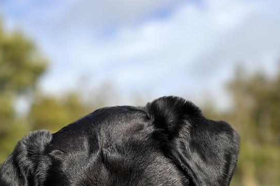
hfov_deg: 30.4
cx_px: 114
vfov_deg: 17.9
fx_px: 513
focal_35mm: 66
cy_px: 295
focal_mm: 5.96
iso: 50
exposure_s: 1/1876
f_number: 1.6
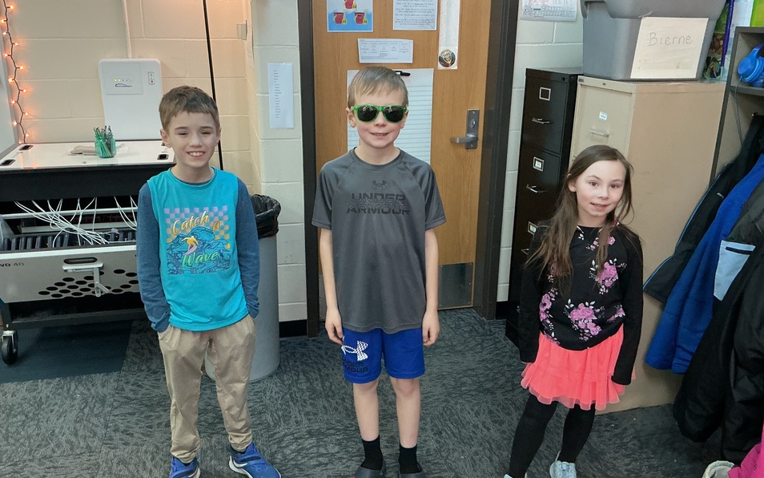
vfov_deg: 38.3
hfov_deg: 58.1
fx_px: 687
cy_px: 242
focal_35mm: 33
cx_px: 375
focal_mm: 3
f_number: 1.8
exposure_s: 1/60
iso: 200
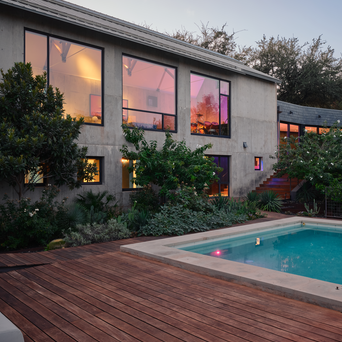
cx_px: 225
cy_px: 172
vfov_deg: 52.5
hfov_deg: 51.7
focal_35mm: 31
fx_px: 347
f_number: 13
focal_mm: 33.5
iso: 400
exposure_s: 3
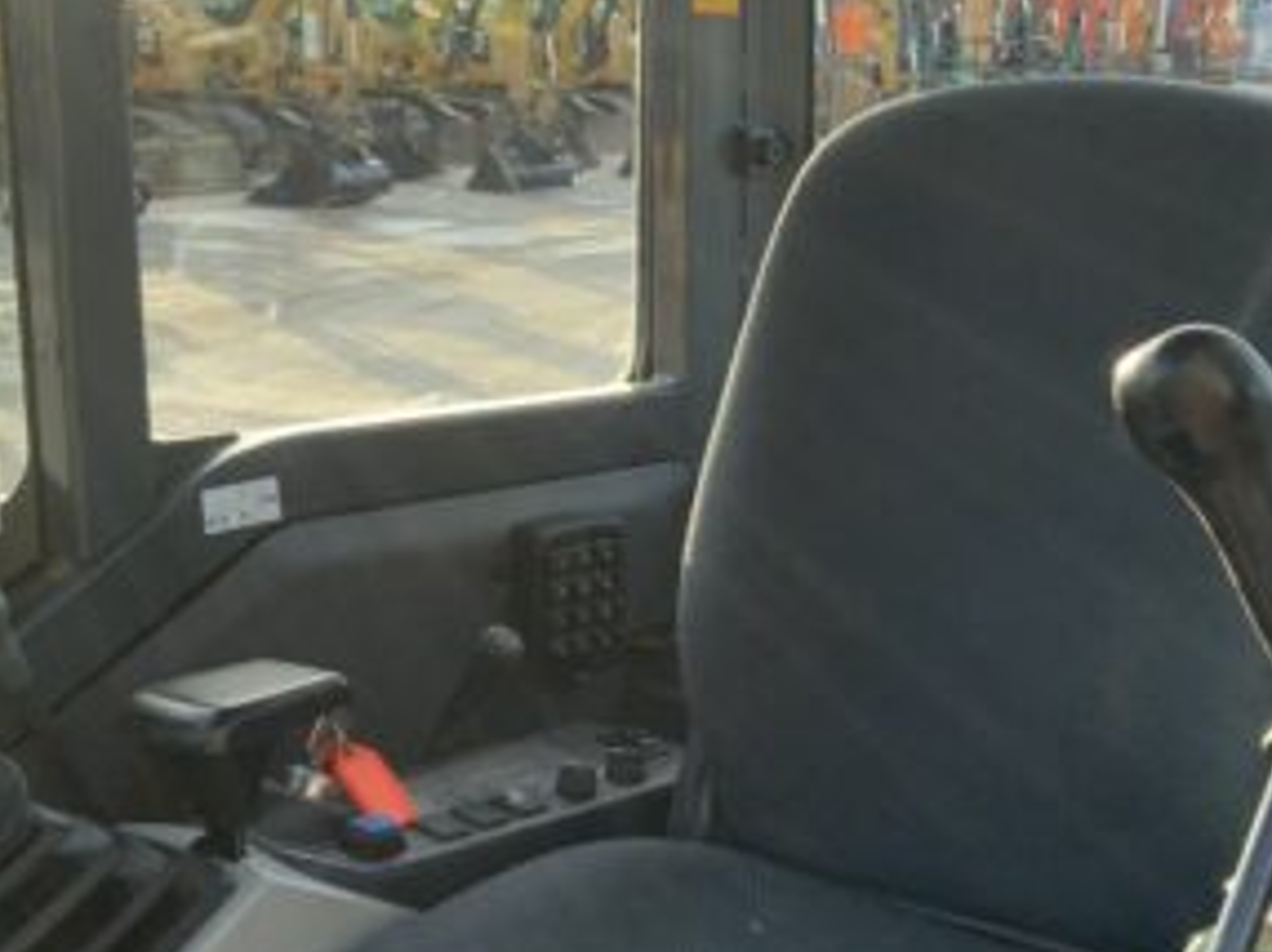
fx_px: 2386
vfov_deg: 22.3
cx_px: 987
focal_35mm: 65
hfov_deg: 29.3
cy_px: 730
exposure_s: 1/122
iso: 20
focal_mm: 3
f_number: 1.8
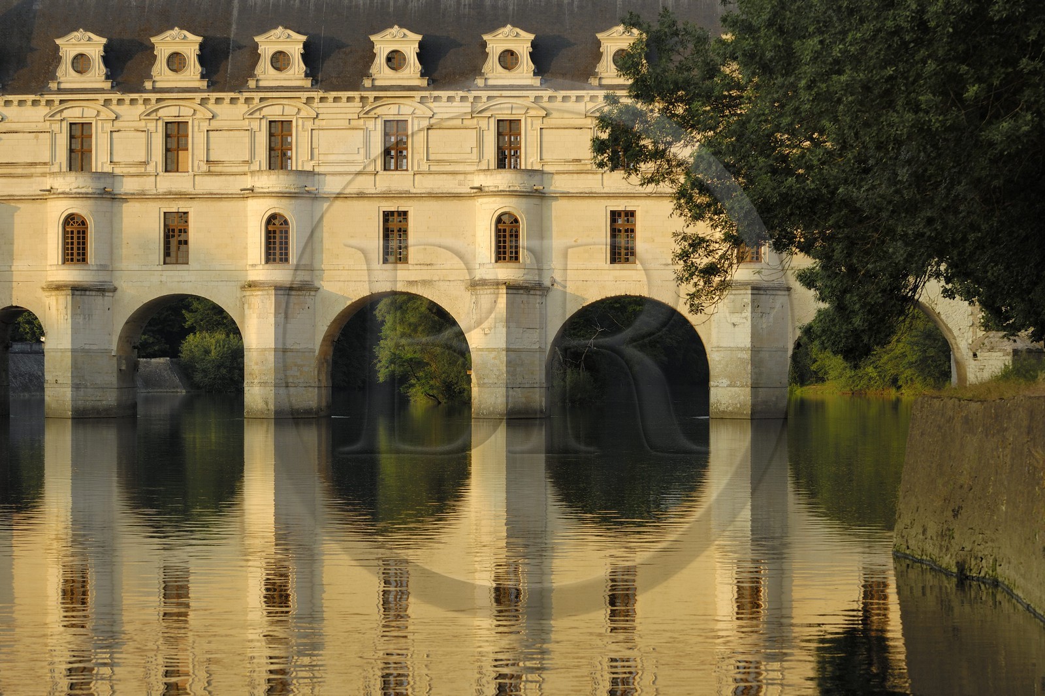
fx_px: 3265
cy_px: 348
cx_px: 522
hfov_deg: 18.2
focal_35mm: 112
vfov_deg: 12.2
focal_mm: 75
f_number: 4.8
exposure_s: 1/125
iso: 100
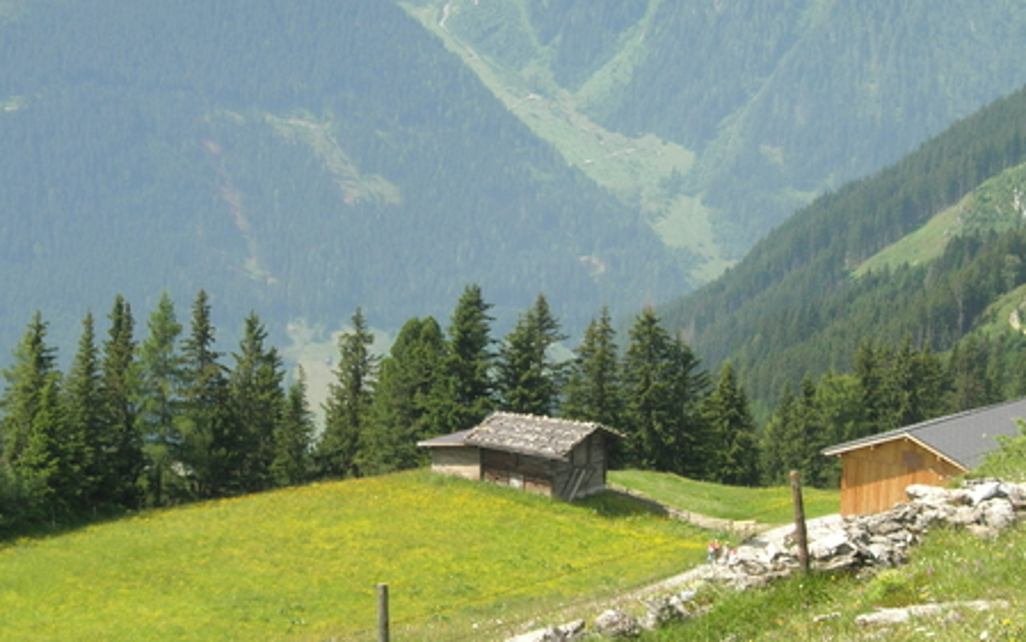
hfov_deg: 20.4
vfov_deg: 12.8
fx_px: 2853
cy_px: 256
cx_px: 503
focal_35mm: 102
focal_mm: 14.9
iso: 64
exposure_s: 1/164
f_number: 6.3
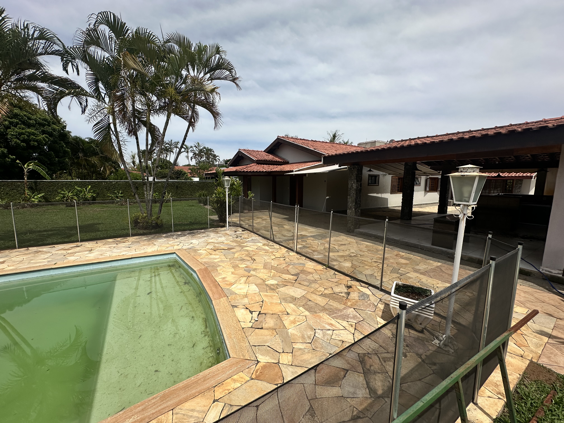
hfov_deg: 102.1
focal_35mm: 14
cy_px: 212
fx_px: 228
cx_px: 282
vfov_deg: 85.7
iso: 50
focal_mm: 2.22
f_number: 2.2
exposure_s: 1/4132
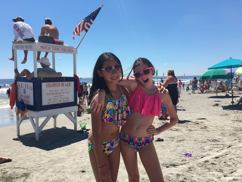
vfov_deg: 48.2
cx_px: 121
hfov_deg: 61.7
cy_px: 91
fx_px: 203
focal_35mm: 29
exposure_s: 1/1748
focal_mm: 4.15
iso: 25
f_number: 2.2
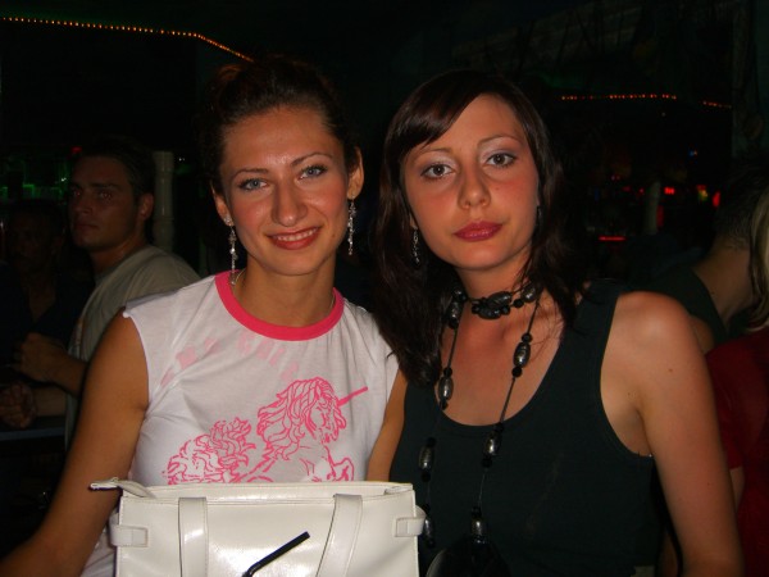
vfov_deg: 37.7
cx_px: 384
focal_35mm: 38
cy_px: 288
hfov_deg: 49.0
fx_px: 844
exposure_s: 1/60
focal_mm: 7.9
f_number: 2.8
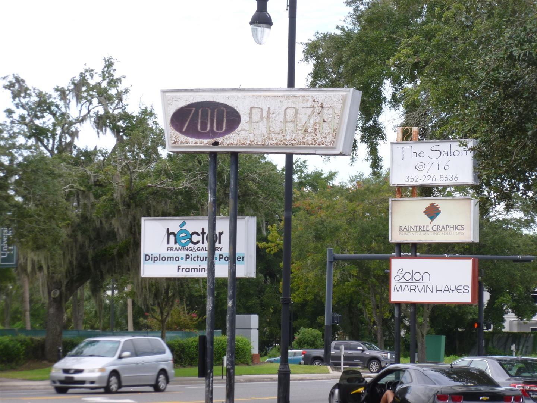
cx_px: 268
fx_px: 1924
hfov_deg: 15.9
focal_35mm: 124
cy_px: 202
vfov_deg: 12.0
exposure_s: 1/160
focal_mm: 22.1
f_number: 4.9
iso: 100
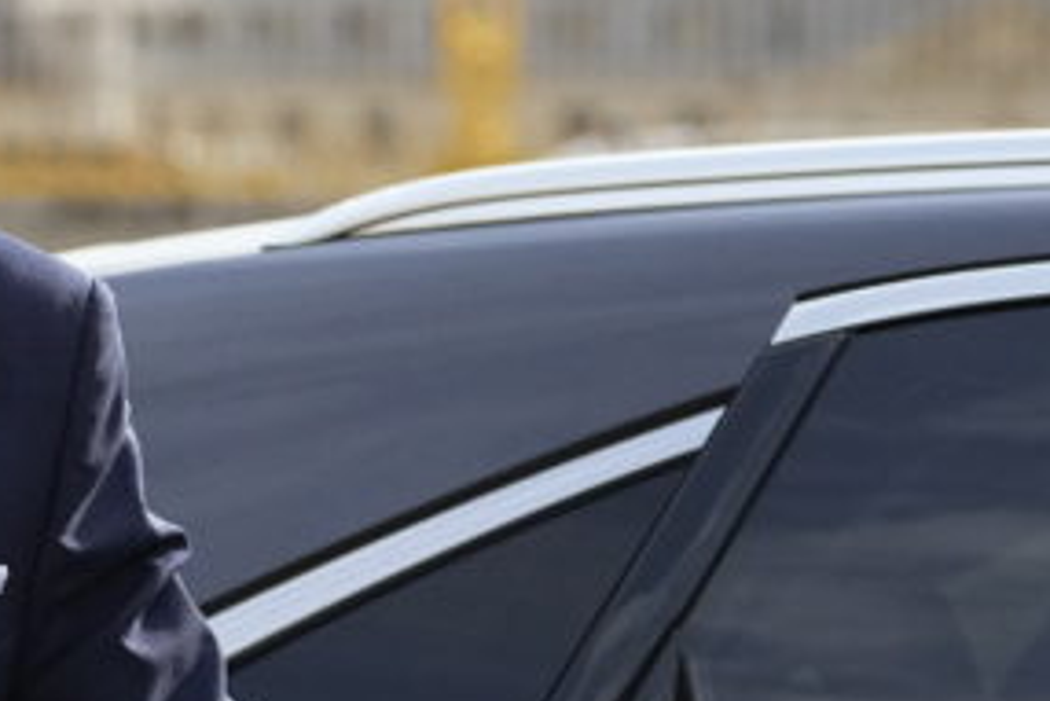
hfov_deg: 4.5
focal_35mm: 462
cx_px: 22
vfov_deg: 3.0
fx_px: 13481
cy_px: 538
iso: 2000
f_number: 7.1
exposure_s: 1/4000
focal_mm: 132
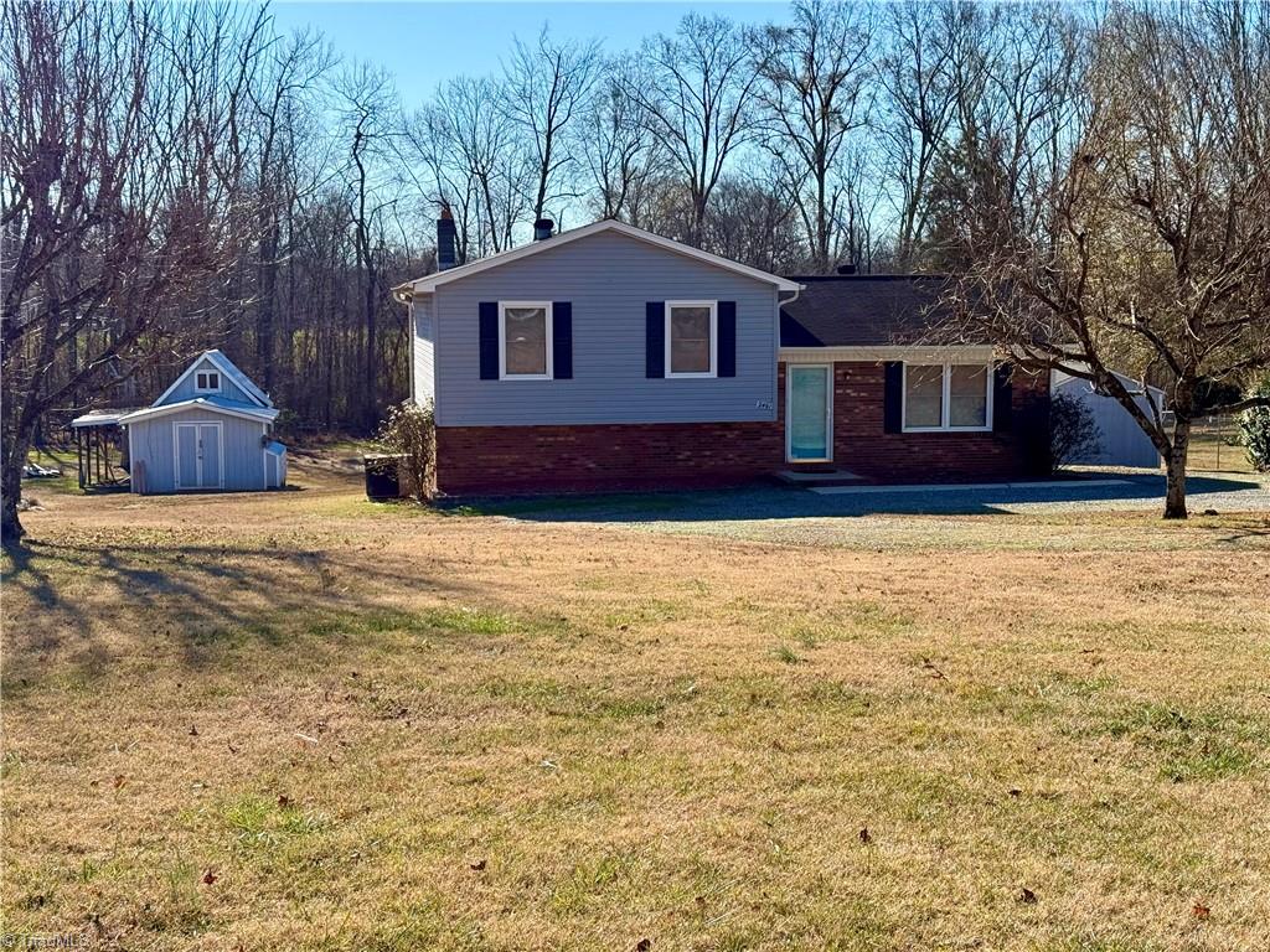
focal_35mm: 48
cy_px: 476
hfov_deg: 39.7
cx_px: 635
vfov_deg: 30.3
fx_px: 1761
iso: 100
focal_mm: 6.76
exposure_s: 1/3891
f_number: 1.78
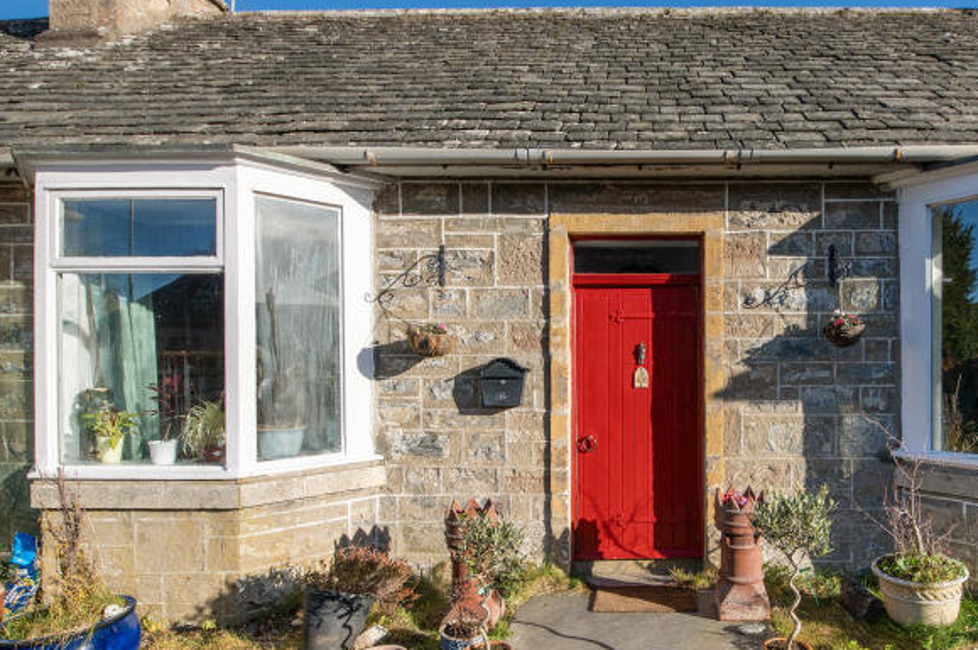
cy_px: 376
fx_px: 624
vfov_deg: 54.8
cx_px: 638
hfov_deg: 74.2
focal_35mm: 23
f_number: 8
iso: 400
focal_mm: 13
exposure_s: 1/1250
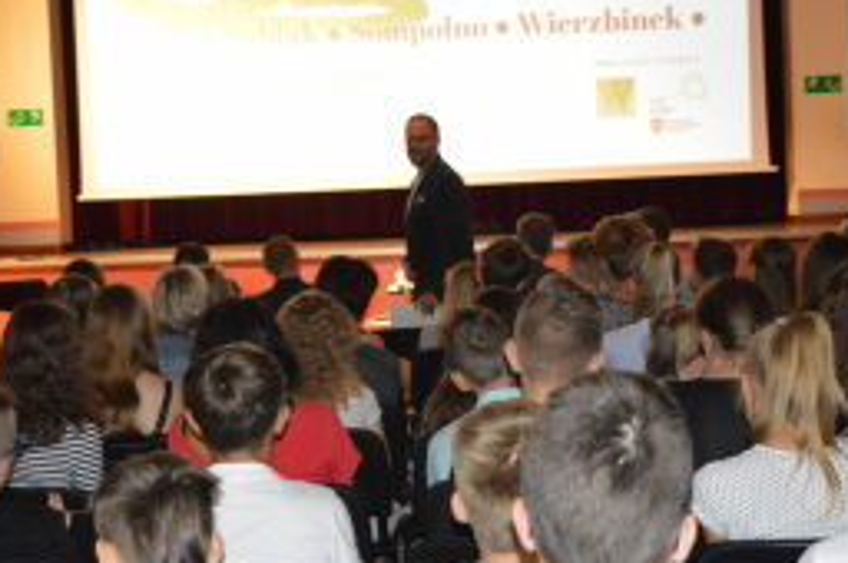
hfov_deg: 26.0
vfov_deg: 17.4
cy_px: 285
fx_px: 1835
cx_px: 434
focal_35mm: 78
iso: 3200
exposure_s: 1/60
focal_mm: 22
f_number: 3.8
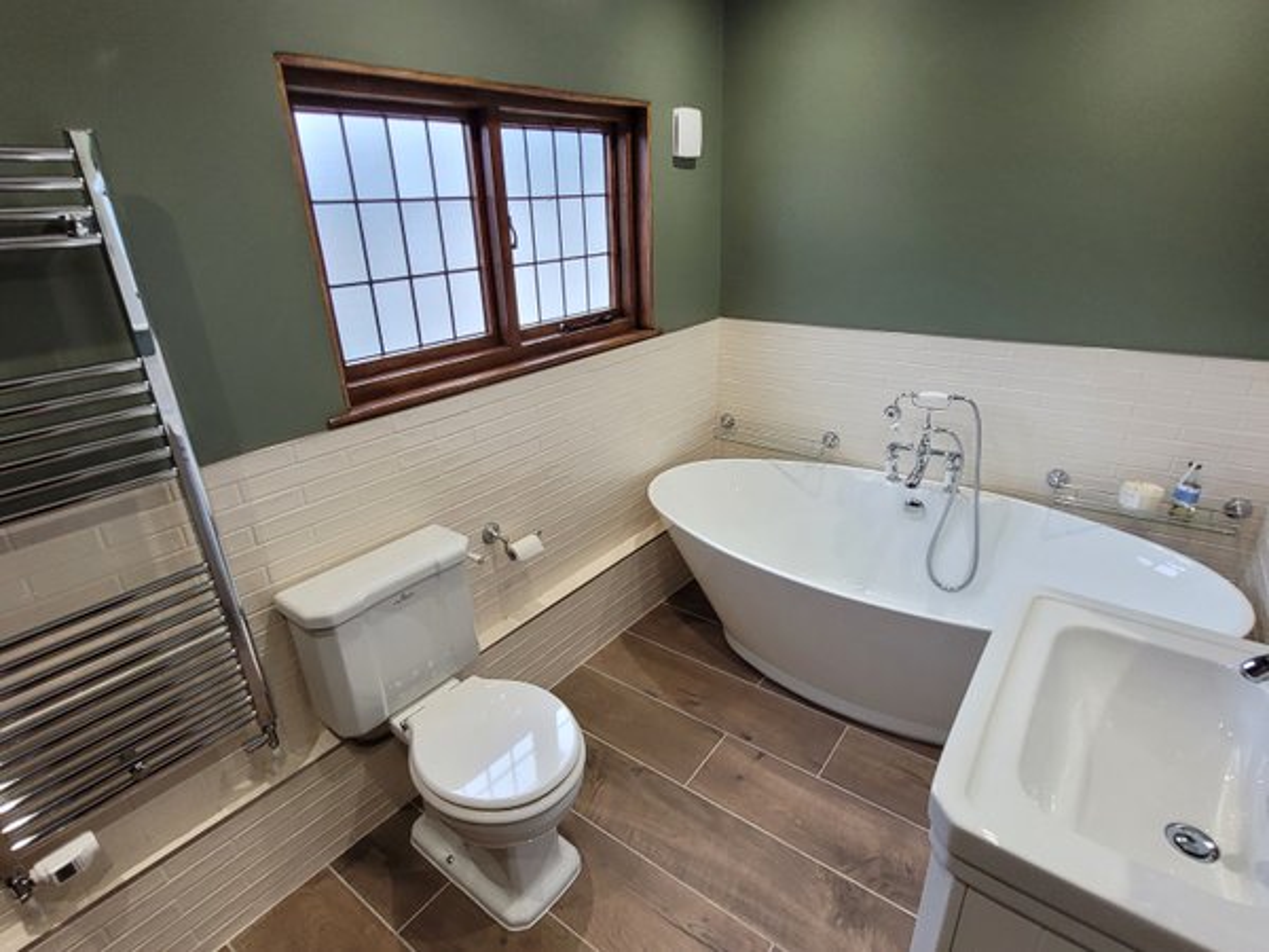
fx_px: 477
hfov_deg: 106.2
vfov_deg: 89.9
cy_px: 476
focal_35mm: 13
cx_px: 634
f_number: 2.2
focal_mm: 1.74
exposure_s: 1/50
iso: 100
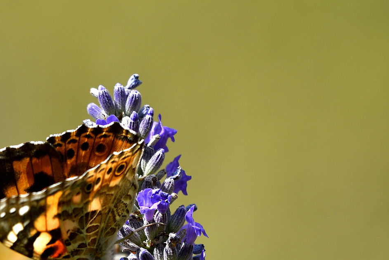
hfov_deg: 1.1
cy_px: 232
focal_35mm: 1915
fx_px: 20694
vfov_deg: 0.7
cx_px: 132
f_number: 5.6
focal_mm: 500
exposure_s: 1/500
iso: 100
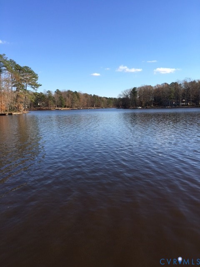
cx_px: 100
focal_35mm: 29
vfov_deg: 61.7
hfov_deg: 48.2
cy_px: 134
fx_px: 223
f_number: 2.2
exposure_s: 1/962
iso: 25
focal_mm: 4.15
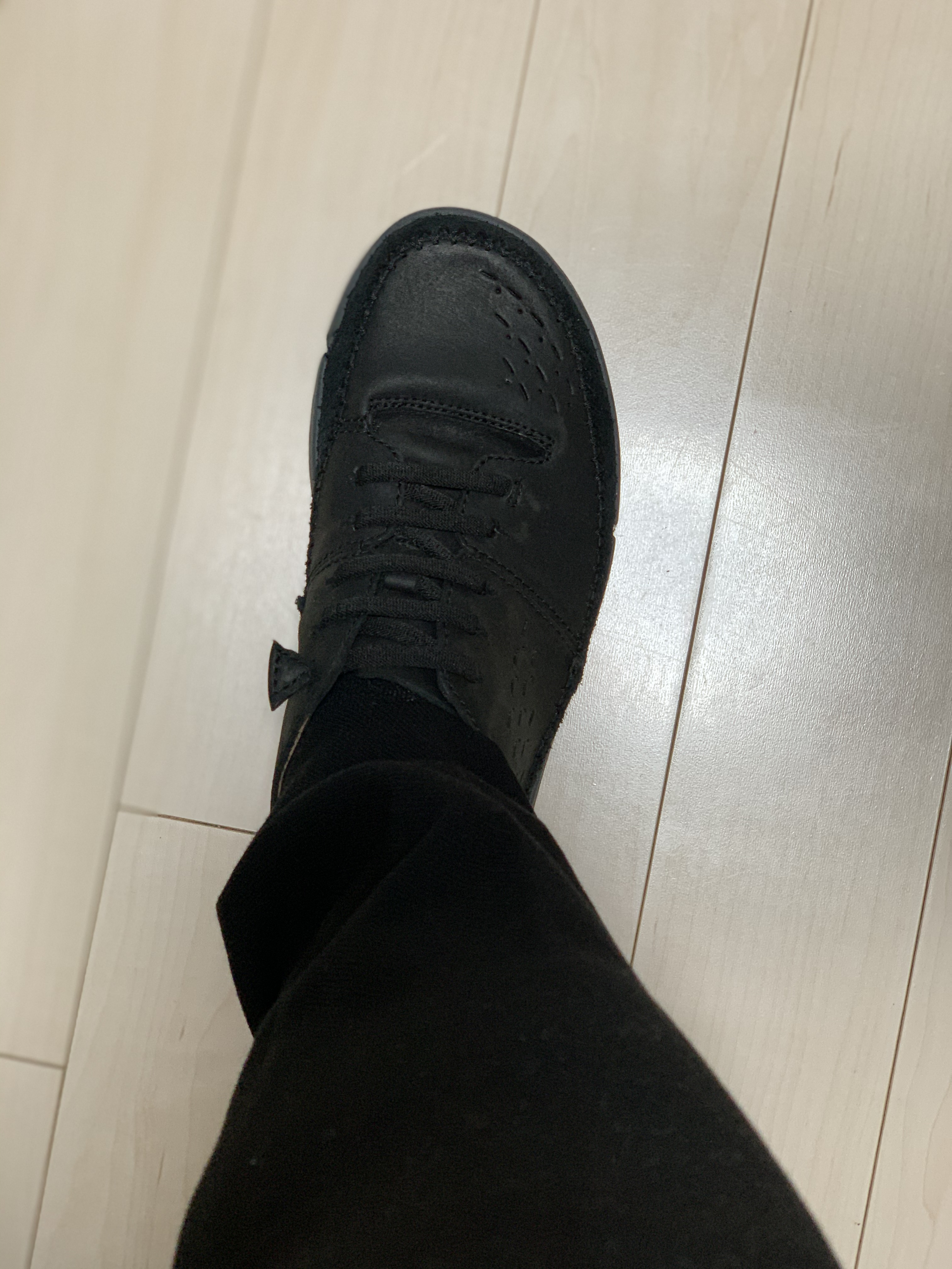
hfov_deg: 28.0
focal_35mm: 52
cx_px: 476
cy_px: 634
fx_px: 1907
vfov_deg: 36.8
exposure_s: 1/60
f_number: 2.4
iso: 125
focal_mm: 6
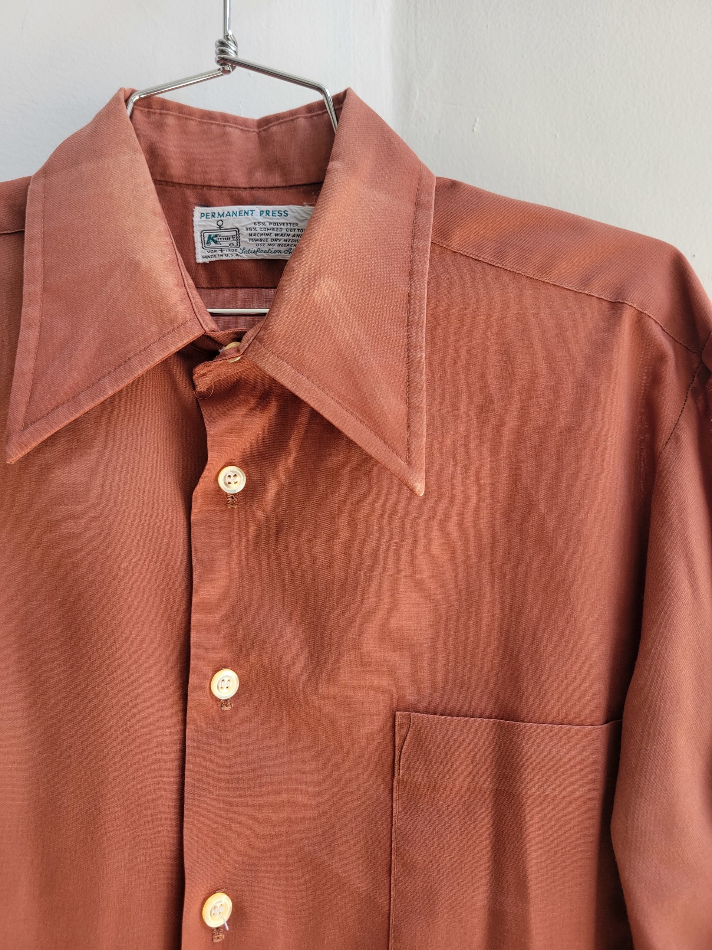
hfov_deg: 53.1
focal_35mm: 26
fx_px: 713
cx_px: 356
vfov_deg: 67.3
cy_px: 475
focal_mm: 5.4
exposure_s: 1/159
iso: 40
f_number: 1.8
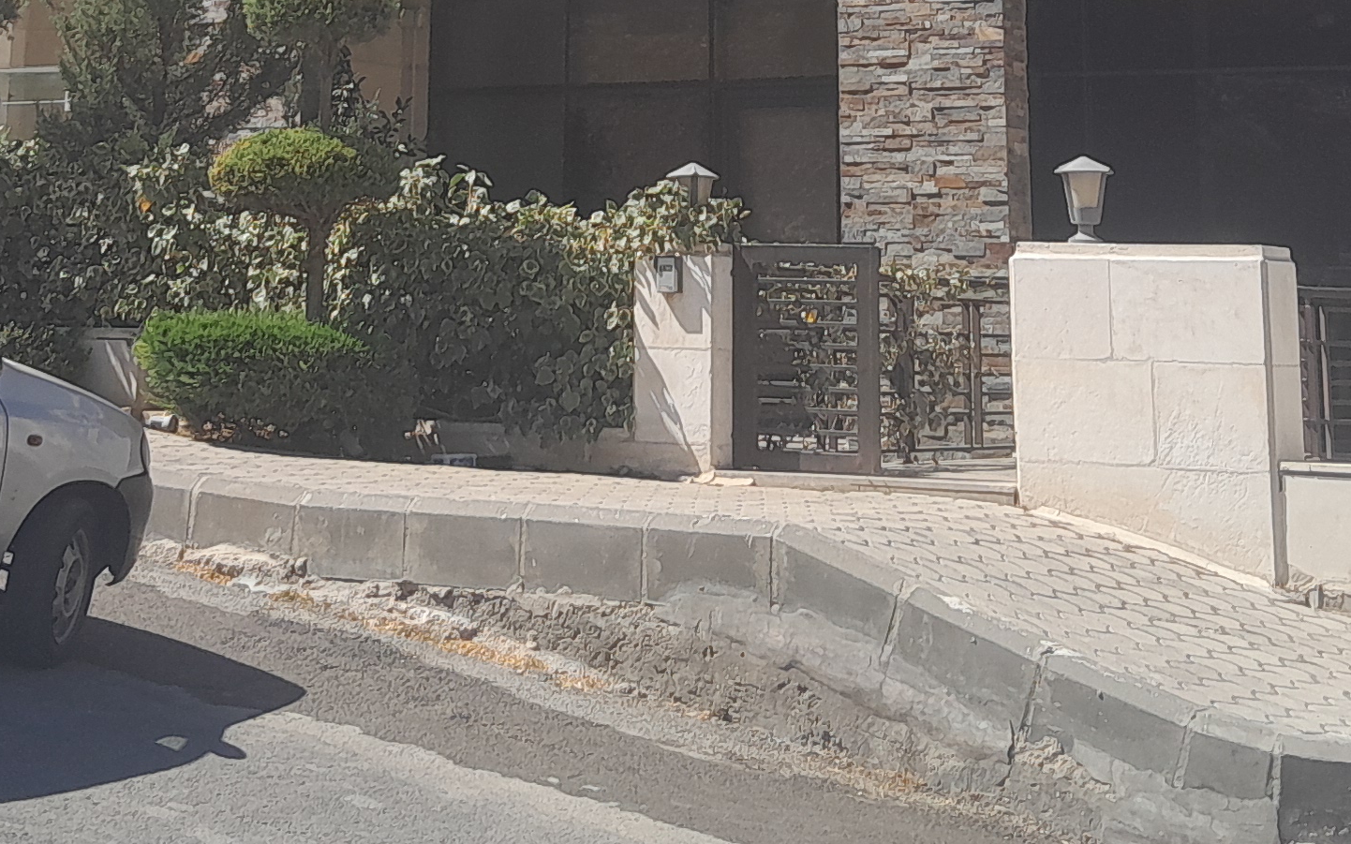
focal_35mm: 78
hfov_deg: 26.4
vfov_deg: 15.5
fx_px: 2872
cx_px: 521
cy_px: -383
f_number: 1.8
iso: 40
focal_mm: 3.98
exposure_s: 1/456
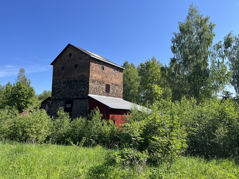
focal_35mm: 26
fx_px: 180
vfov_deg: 53.1
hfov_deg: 67.3
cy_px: 90
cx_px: 120
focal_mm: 5.1
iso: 50
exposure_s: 1/1294
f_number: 1.6
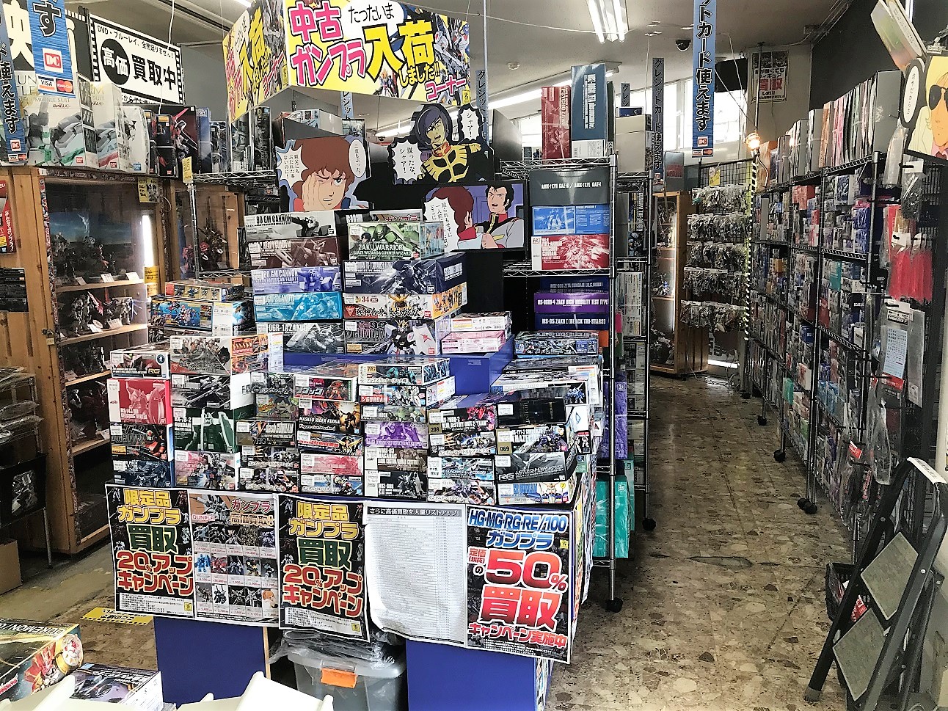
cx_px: 474
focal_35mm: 28
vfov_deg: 49.7
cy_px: 356
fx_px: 767
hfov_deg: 63.4
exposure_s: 1/120
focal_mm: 3.99
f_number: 1.8
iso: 40
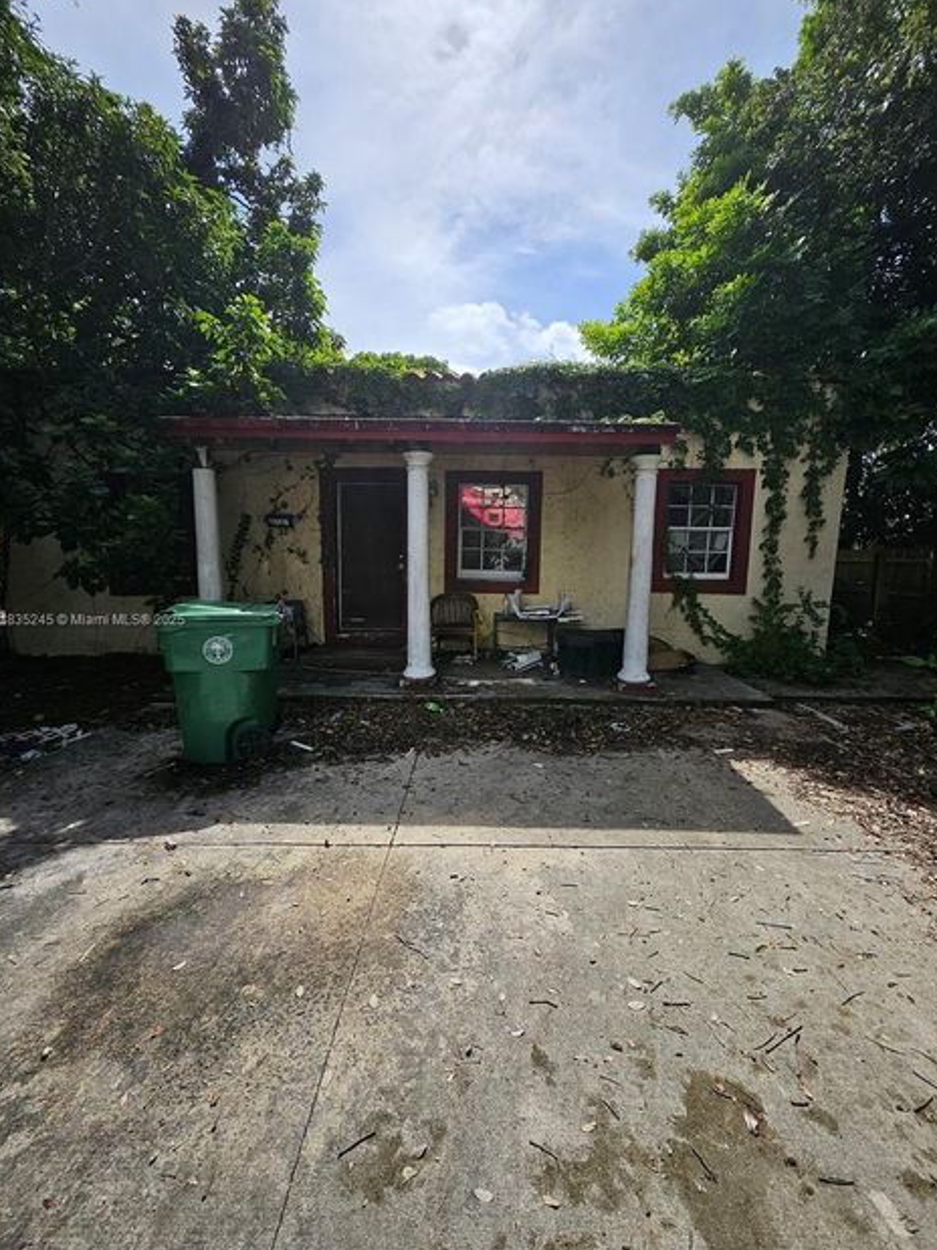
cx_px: 485
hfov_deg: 85.6
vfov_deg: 102.1
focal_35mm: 14
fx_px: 505
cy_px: 621
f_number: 2.2
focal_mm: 1.74
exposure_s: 1/1283
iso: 32
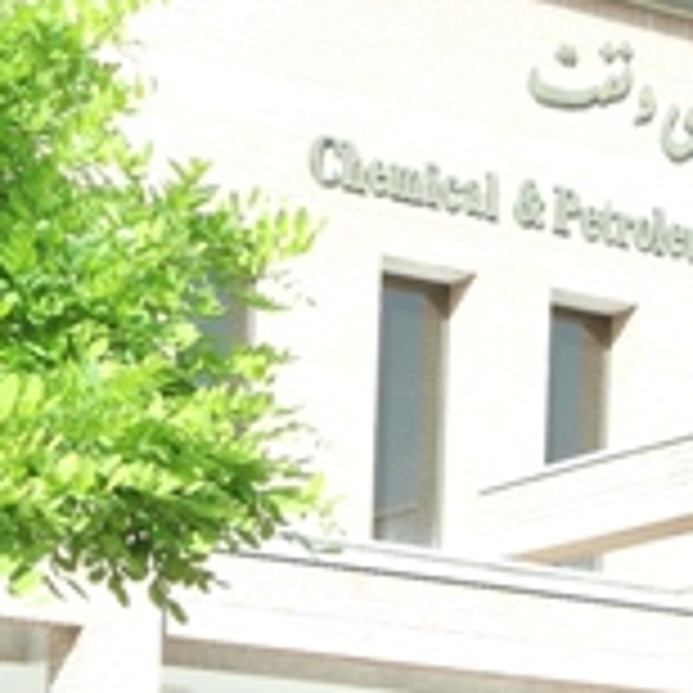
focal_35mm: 135
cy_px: 1091
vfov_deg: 12.2
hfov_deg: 12.9
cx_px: 549
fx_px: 3058
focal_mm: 7.9
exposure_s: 1/200
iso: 80
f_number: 3.5
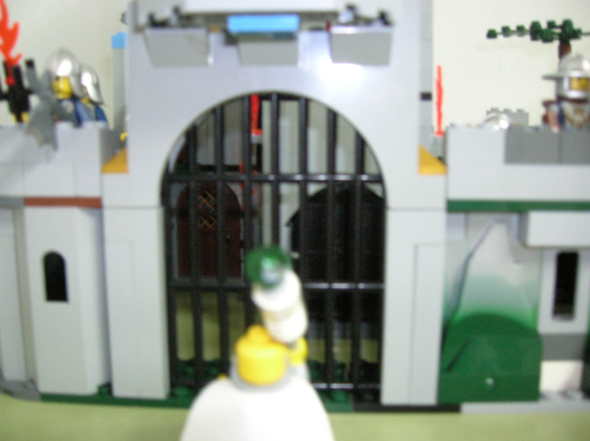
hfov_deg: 54.0
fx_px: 579
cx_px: 295
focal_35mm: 34
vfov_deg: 41.7
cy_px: 220
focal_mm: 5.7
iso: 200
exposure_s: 1/9.3
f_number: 2.9
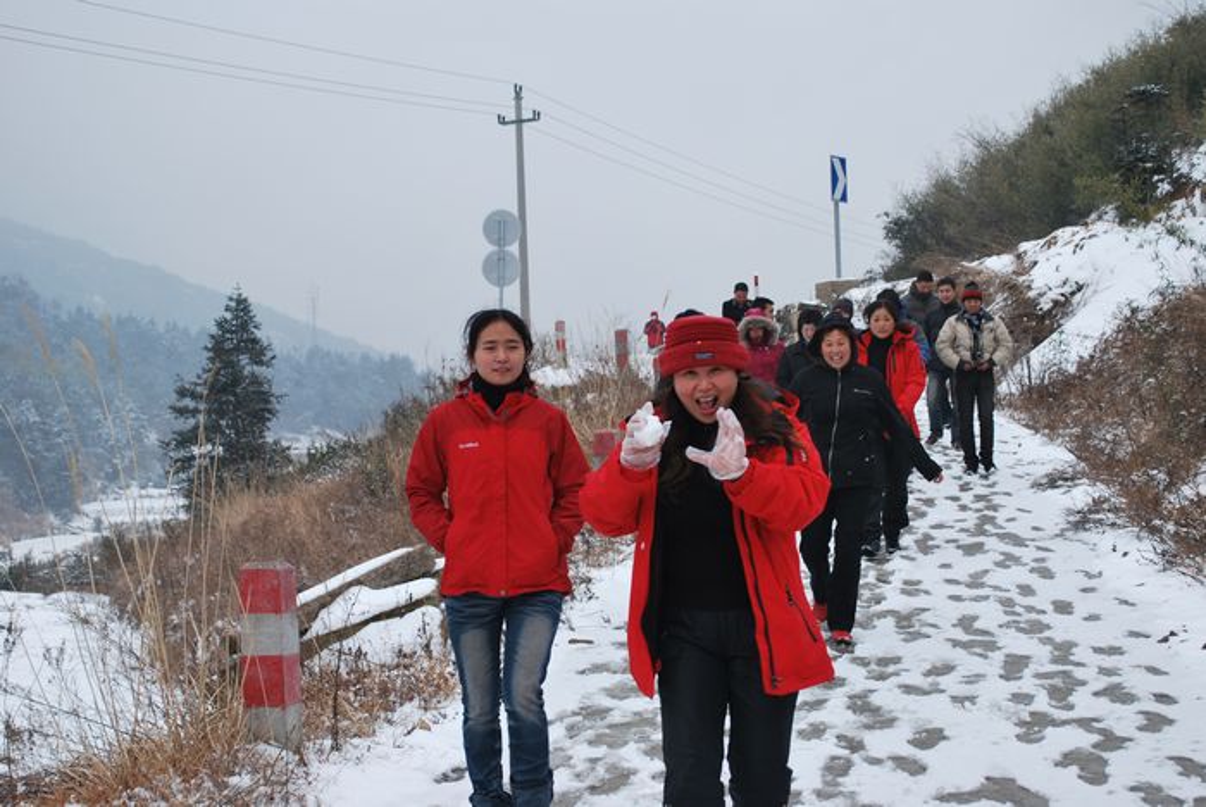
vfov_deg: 22.7
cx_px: 603
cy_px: 404
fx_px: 2012
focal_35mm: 60
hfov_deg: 33.4
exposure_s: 1/160
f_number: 6.3
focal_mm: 40
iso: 100
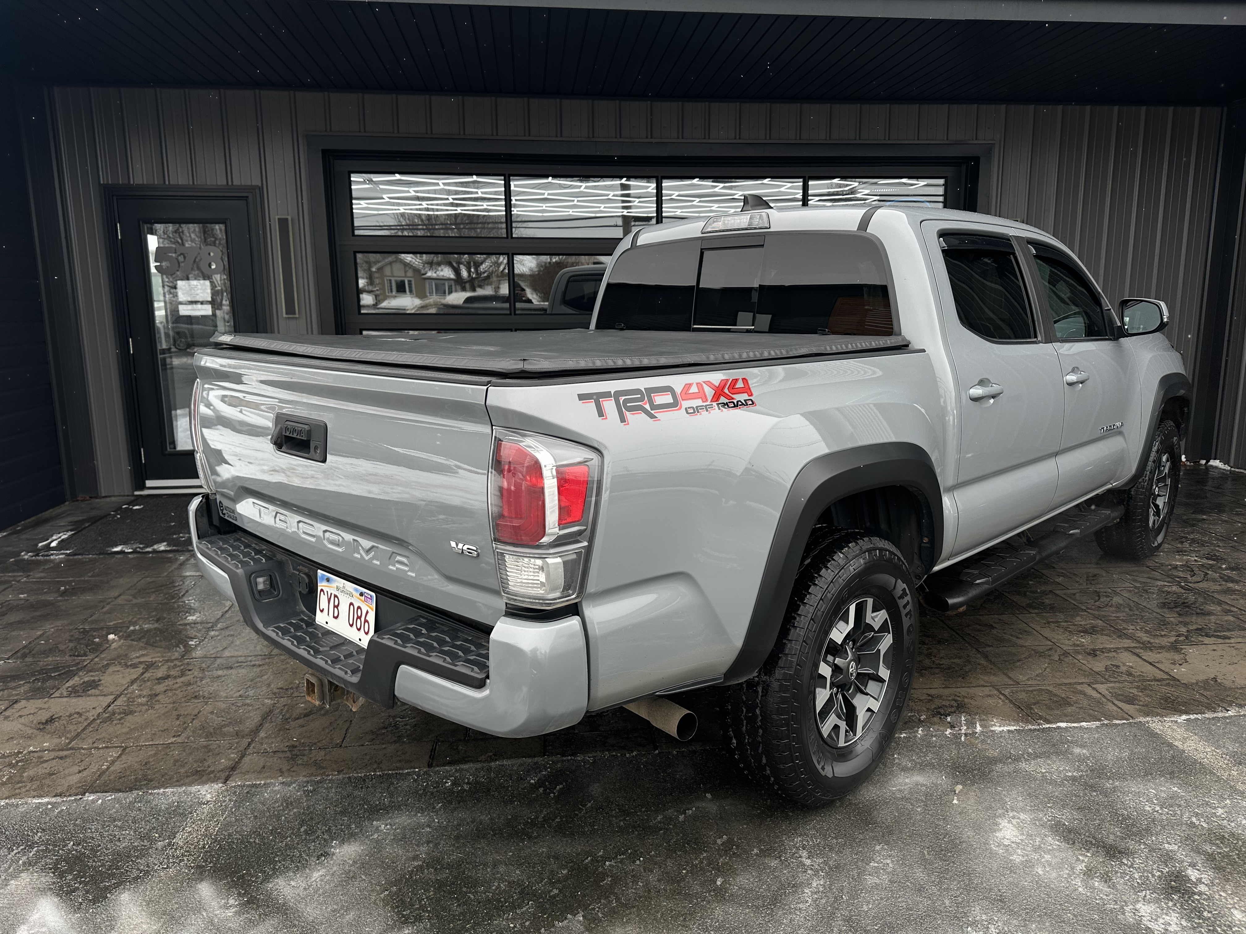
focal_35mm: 24
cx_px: 623
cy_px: 467
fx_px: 864
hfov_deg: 71.6
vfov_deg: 56.8
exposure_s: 1/879
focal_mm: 6.86
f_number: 1.78
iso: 80
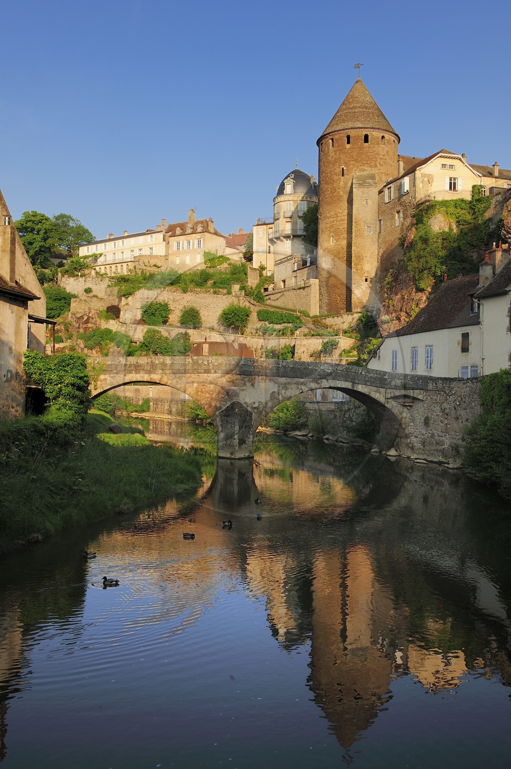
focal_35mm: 32
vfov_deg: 58.8
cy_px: 384
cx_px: 256
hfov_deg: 41.1
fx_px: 682
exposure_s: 1/160
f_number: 13
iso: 200
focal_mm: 32
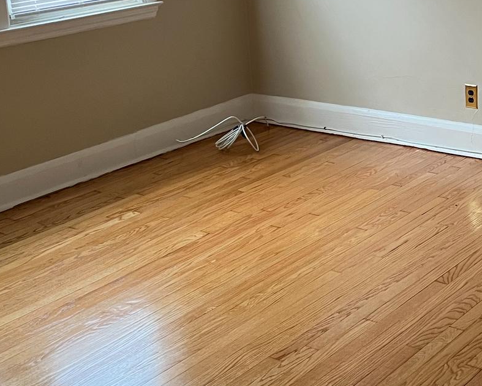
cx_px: 407
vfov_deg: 22.5
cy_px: 31
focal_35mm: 66
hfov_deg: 27.9
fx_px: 942
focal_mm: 5.1
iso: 125
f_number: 1.6
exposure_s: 1/83
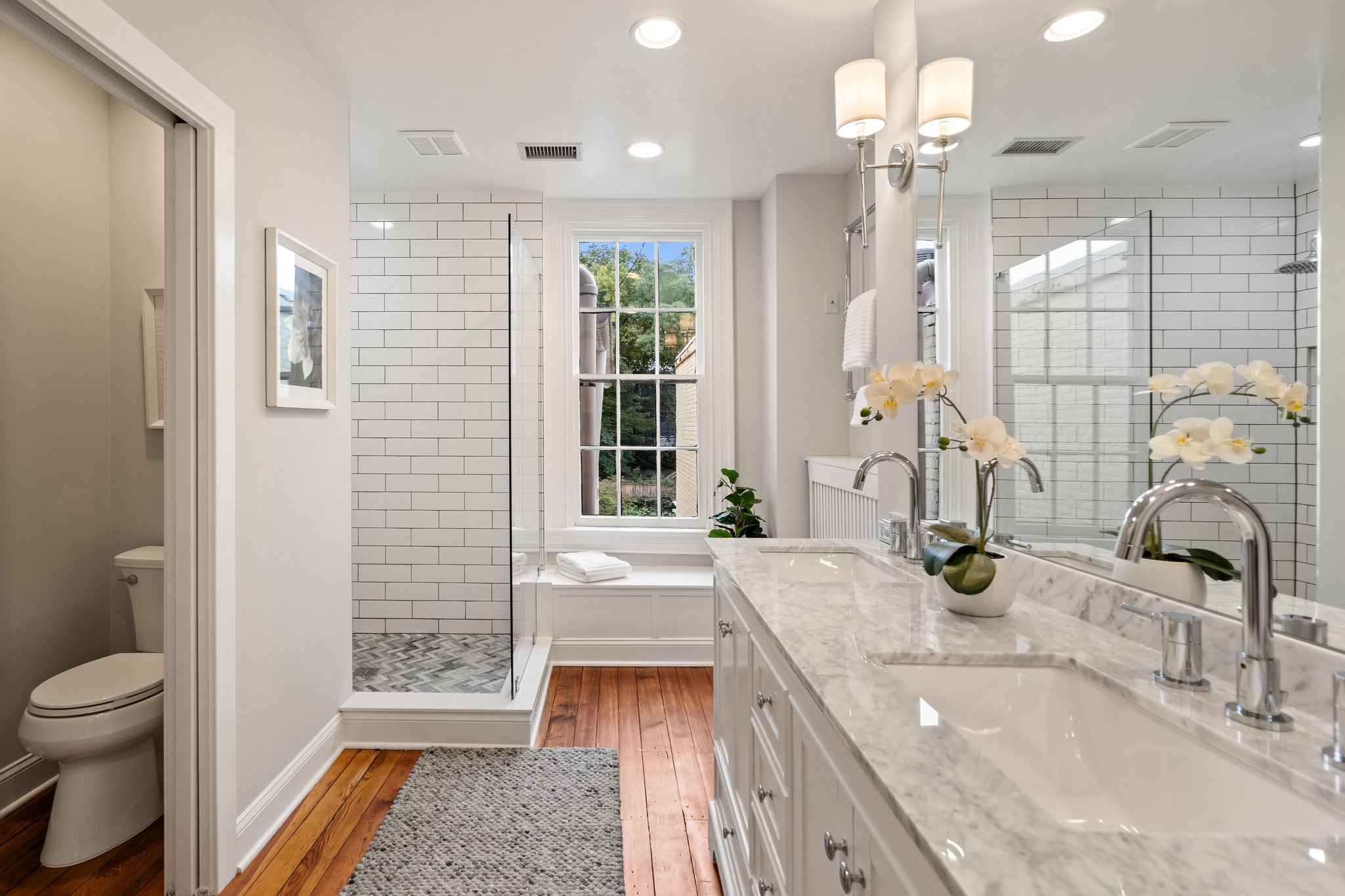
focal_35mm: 16
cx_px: 672
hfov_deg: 96.7
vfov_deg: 73.7
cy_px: 448
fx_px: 598
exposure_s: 1/10
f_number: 10
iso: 500
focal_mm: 16
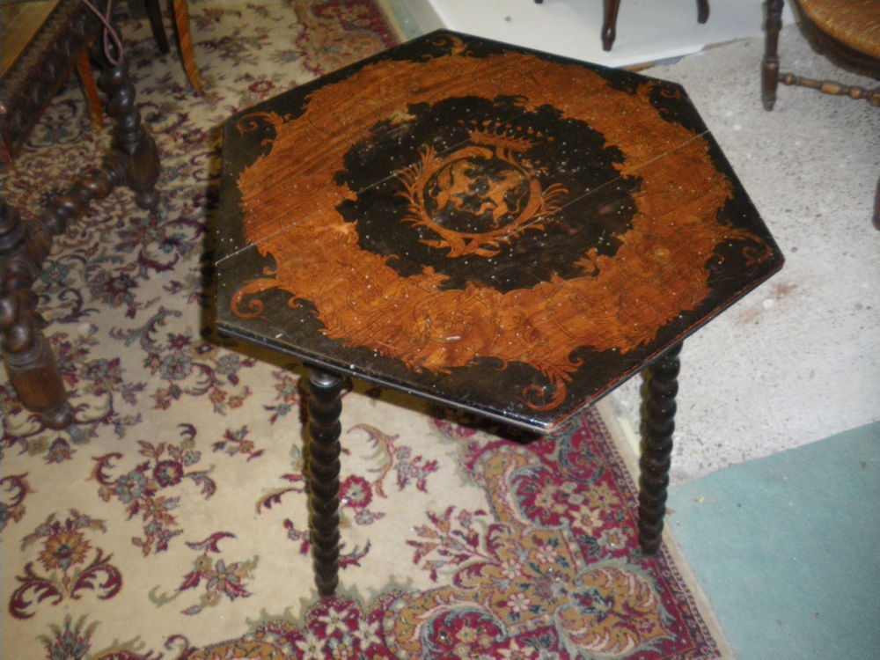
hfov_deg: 51.4
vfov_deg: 39.7
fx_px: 915
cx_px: 440
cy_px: 330
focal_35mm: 36
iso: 400
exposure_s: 1/50
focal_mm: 6.3
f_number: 3.5
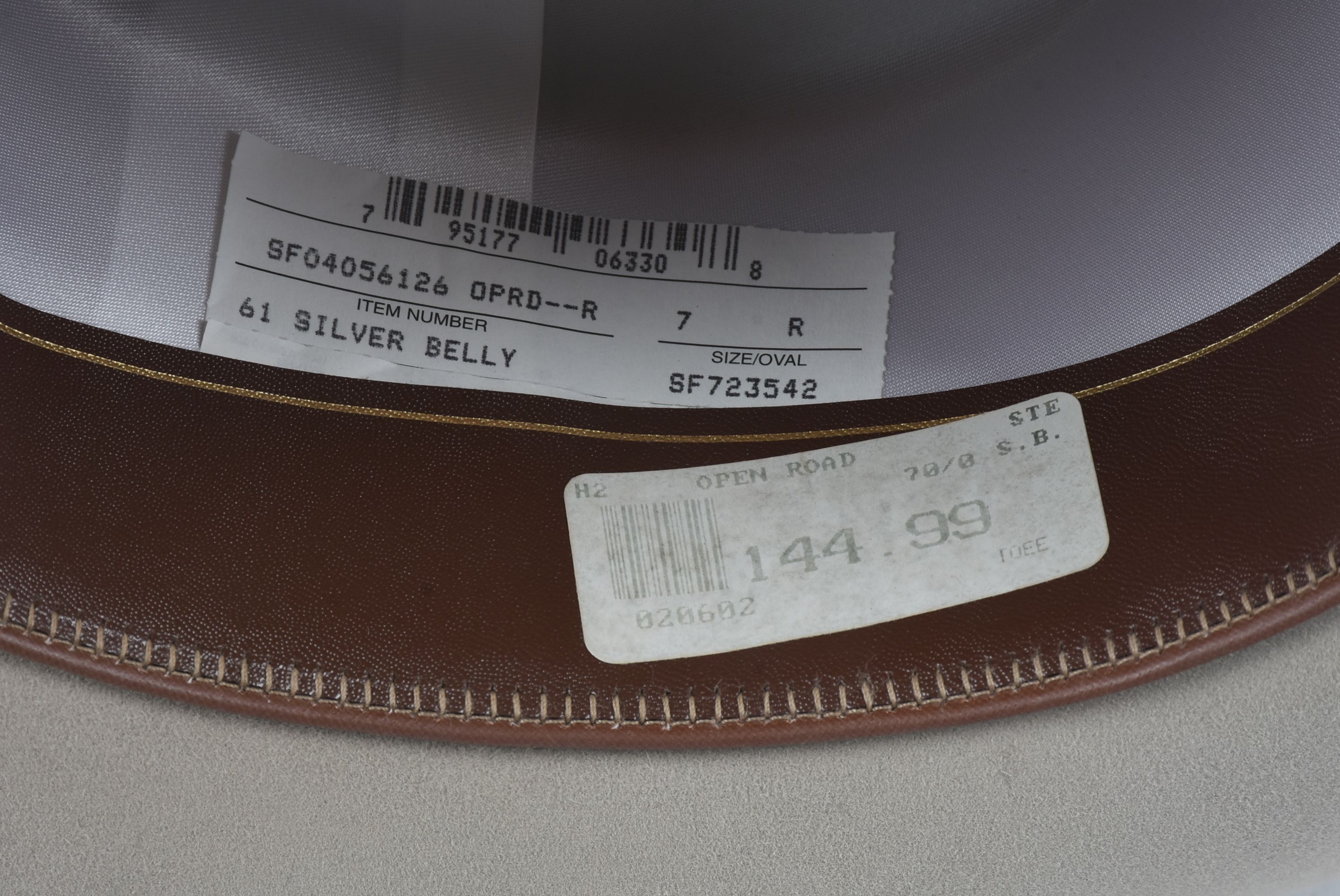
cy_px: 448
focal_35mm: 210
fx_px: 7822
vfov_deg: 6.6
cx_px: 670
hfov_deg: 9.8
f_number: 16
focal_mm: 140
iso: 200
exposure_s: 1/125
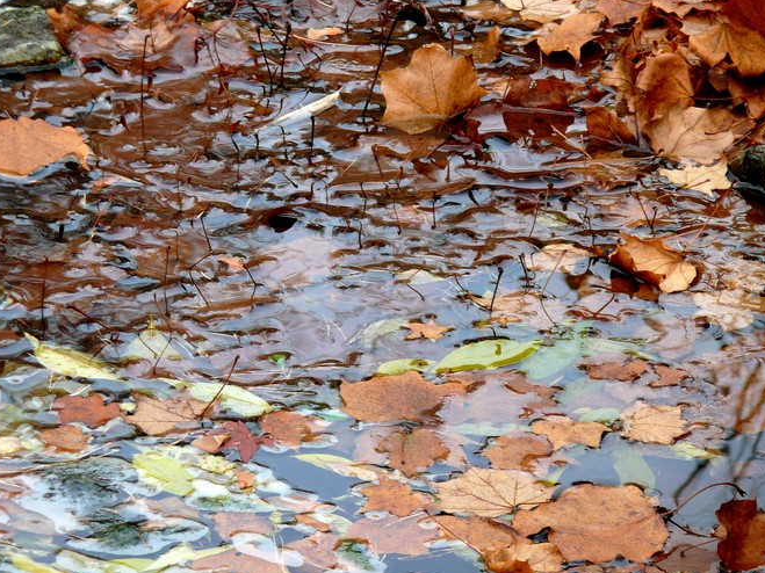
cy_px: 232
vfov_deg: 4.4
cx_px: 305
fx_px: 7512
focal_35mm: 340
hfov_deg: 5.8
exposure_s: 1/40
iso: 100
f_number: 4.9
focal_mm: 46
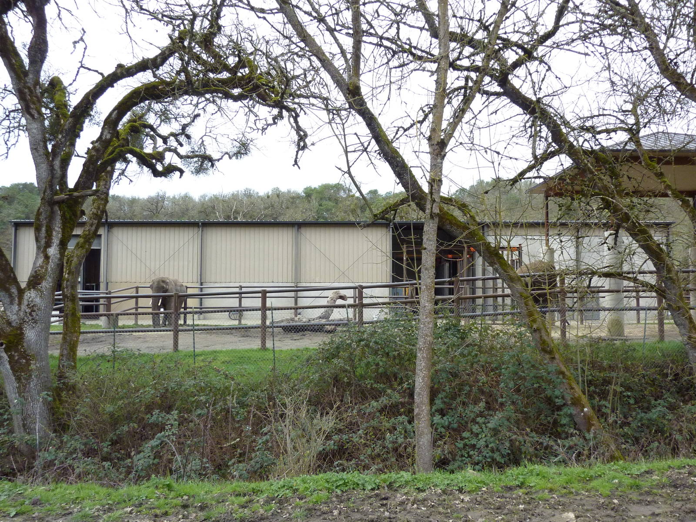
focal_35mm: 29
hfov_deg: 61.7
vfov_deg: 48.2
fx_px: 583
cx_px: 348
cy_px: 261
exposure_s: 1/500
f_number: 3.4
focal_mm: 4.7
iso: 200
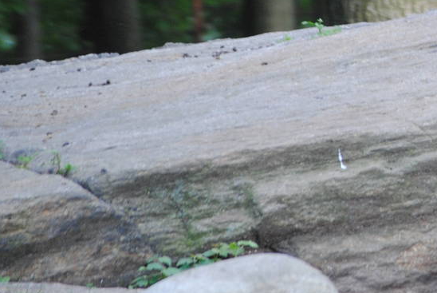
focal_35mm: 508
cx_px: 622
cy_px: -31
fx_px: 6175
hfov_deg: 4.0
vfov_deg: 2.7
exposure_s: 1/100
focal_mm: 116
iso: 400
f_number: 4.8
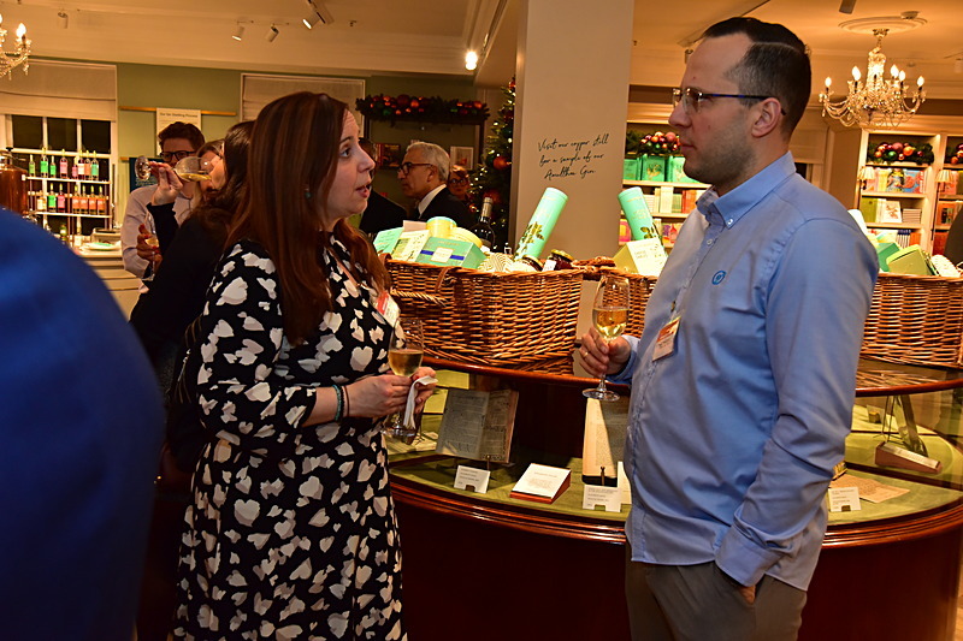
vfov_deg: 35.0
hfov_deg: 50.7
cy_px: 320
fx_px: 1016
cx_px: 482
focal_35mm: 38
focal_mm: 38
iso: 1600
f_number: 6.3
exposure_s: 1/50
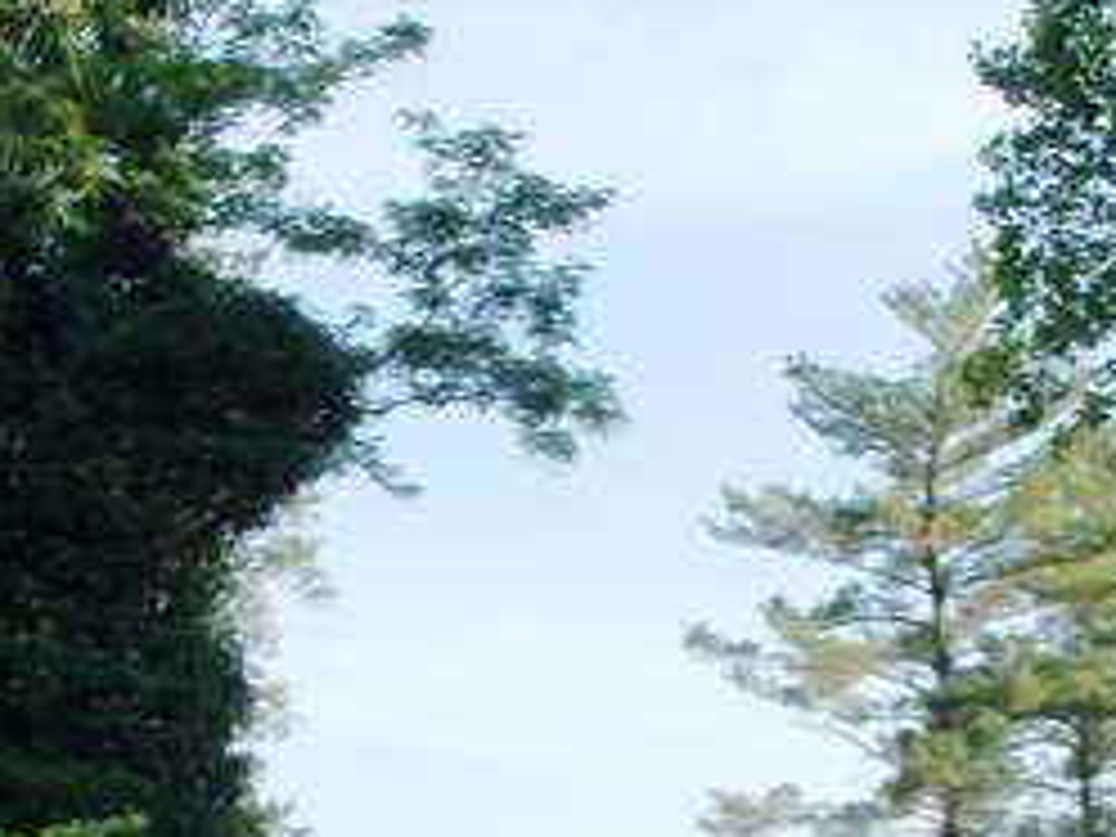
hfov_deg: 15.2
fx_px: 4159
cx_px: 788
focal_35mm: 129
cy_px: 1053
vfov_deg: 11.2
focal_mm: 7.2
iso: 80
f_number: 3.1
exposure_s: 1/320
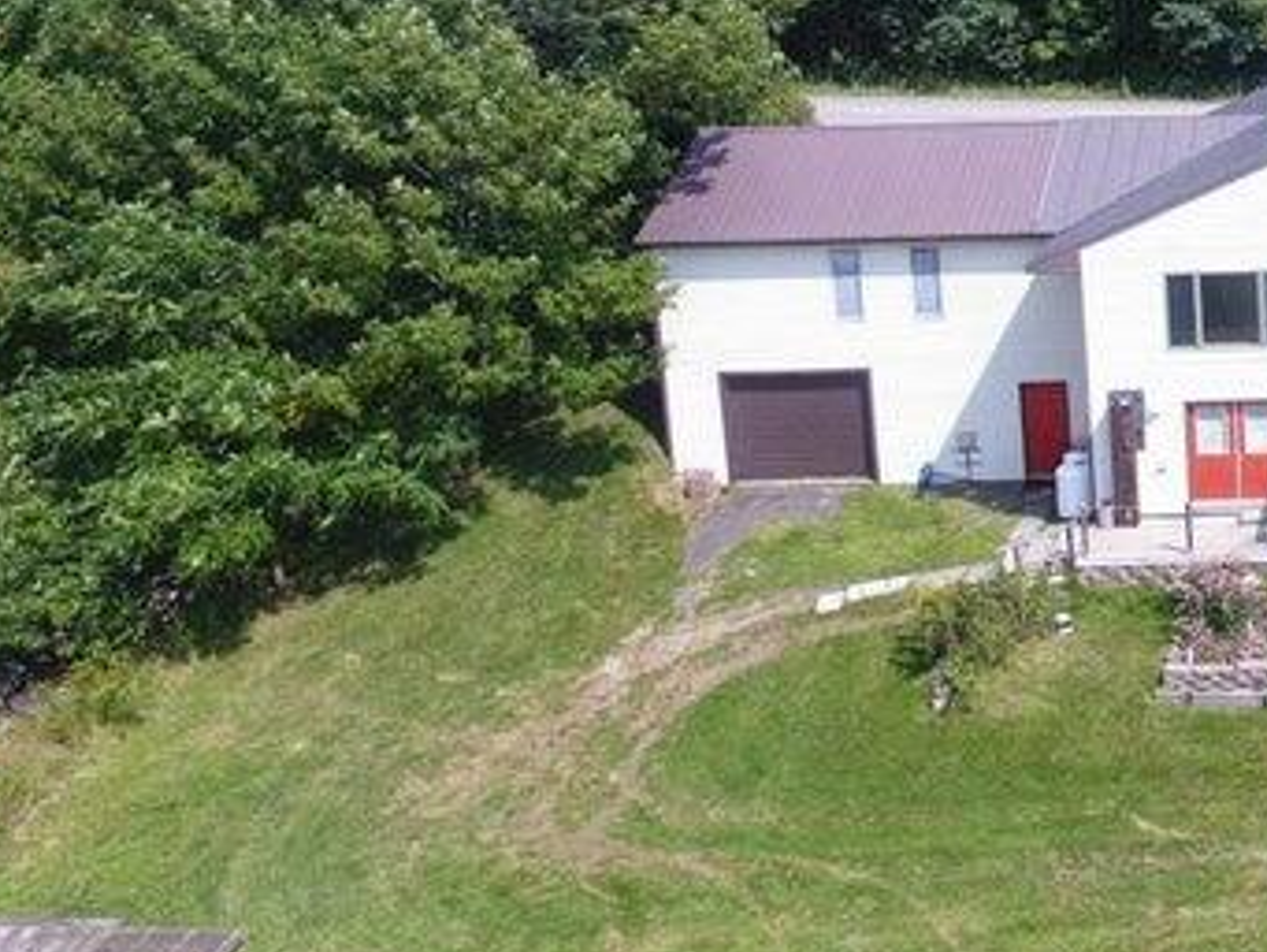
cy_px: 231
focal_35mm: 50
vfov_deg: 28.7
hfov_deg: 33.1
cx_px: 1417
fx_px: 1831
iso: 100
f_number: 2.8
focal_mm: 3.61
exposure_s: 1/500
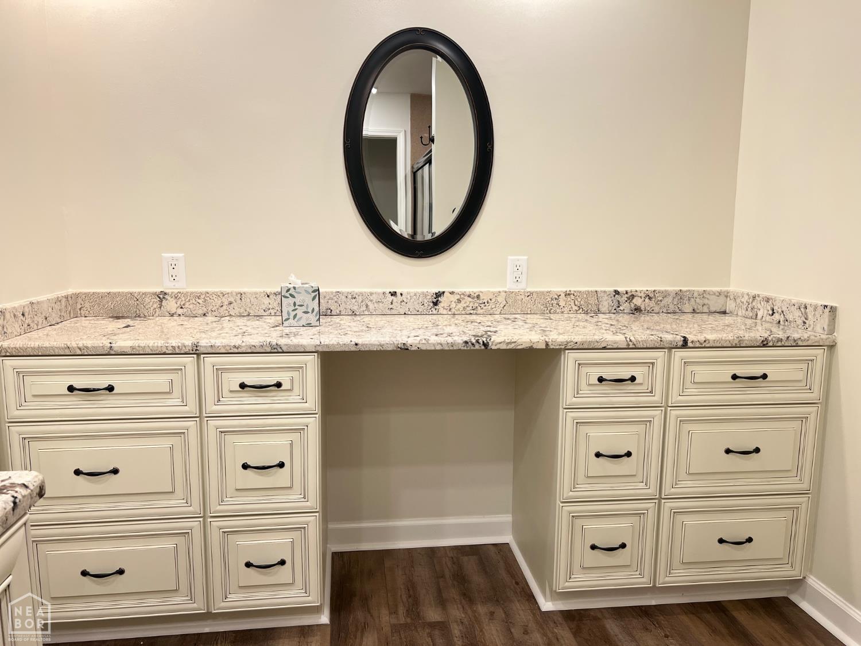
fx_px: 647
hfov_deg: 67.3
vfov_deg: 53.1
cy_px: 323
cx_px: 430
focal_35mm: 26
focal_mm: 5.7
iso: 80
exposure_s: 1/120
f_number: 1.5
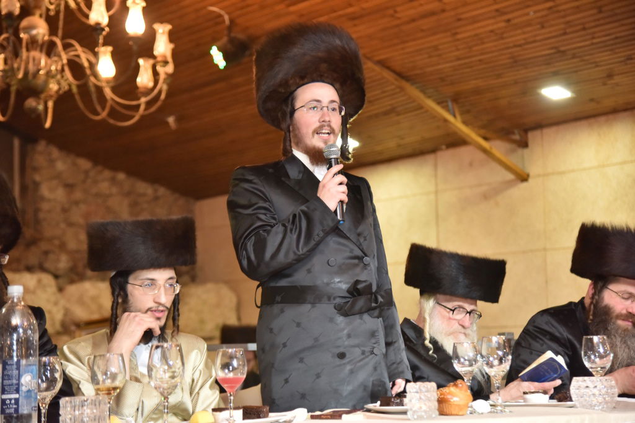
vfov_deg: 17.5
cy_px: 212
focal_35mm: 78
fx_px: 1376
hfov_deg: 26.0
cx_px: 318
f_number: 4
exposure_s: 1/100
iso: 2000
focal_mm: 78
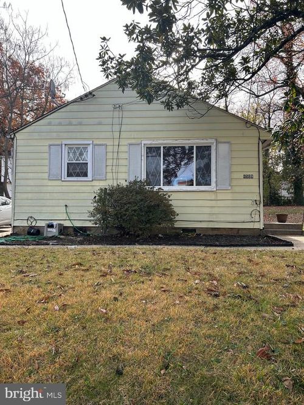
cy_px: 202
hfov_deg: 53.0
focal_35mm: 26
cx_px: 152
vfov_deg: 67.3
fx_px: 305
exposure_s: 1/1029
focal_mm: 5.7
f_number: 1.5
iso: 50
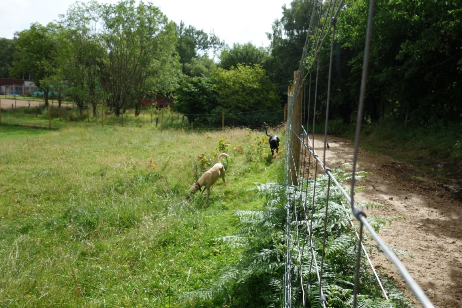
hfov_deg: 65.5
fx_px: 359
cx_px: 231
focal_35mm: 28
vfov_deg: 46.4
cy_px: 154
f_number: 5.6
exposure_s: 1/400
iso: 125
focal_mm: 10.4
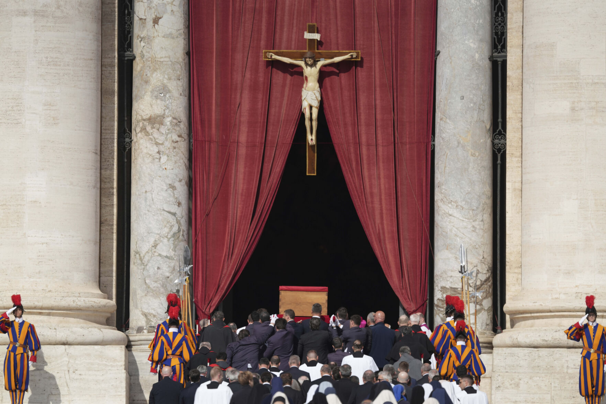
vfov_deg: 2.3
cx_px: 303
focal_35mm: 600
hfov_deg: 3.4
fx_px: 10098
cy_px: 202
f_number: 4
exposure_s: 1/6400
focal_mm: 600
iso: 400
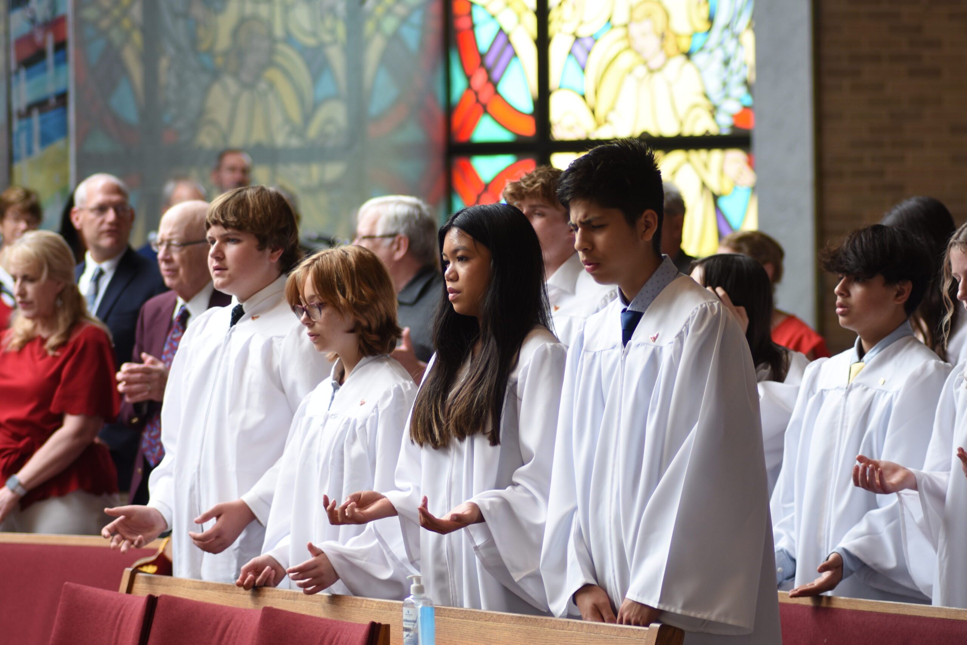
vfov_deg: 9.0
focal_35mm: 153
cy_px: 322
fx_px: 4110
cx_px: 484
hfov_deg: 13.4
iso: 250
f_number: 2.8
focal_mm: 102
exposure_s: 1/125
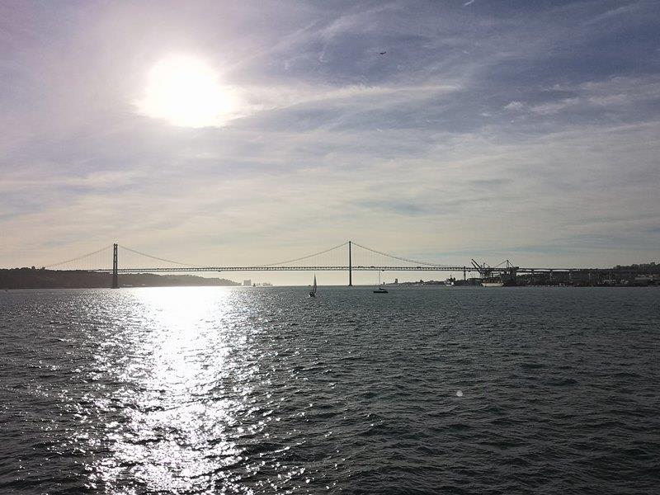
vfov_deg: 45.4
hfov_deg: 58.4
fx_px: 591
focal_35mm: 31
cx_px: 330
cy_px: 248
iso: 50
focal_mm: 3.95
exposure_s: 1/47619
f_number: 1.8
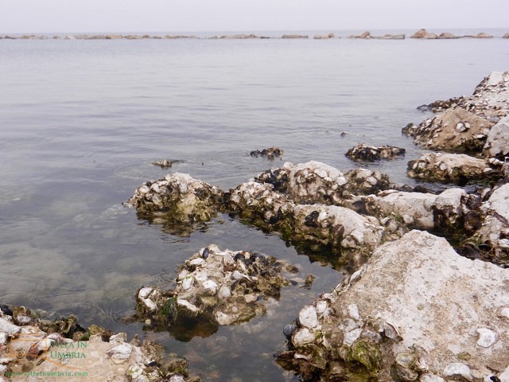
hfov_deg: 49.0
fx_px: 559
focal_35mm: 38
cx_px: 254
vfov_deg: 37.7
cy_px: 191
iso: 160
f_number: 4
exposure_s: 1/800
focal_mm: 6.9
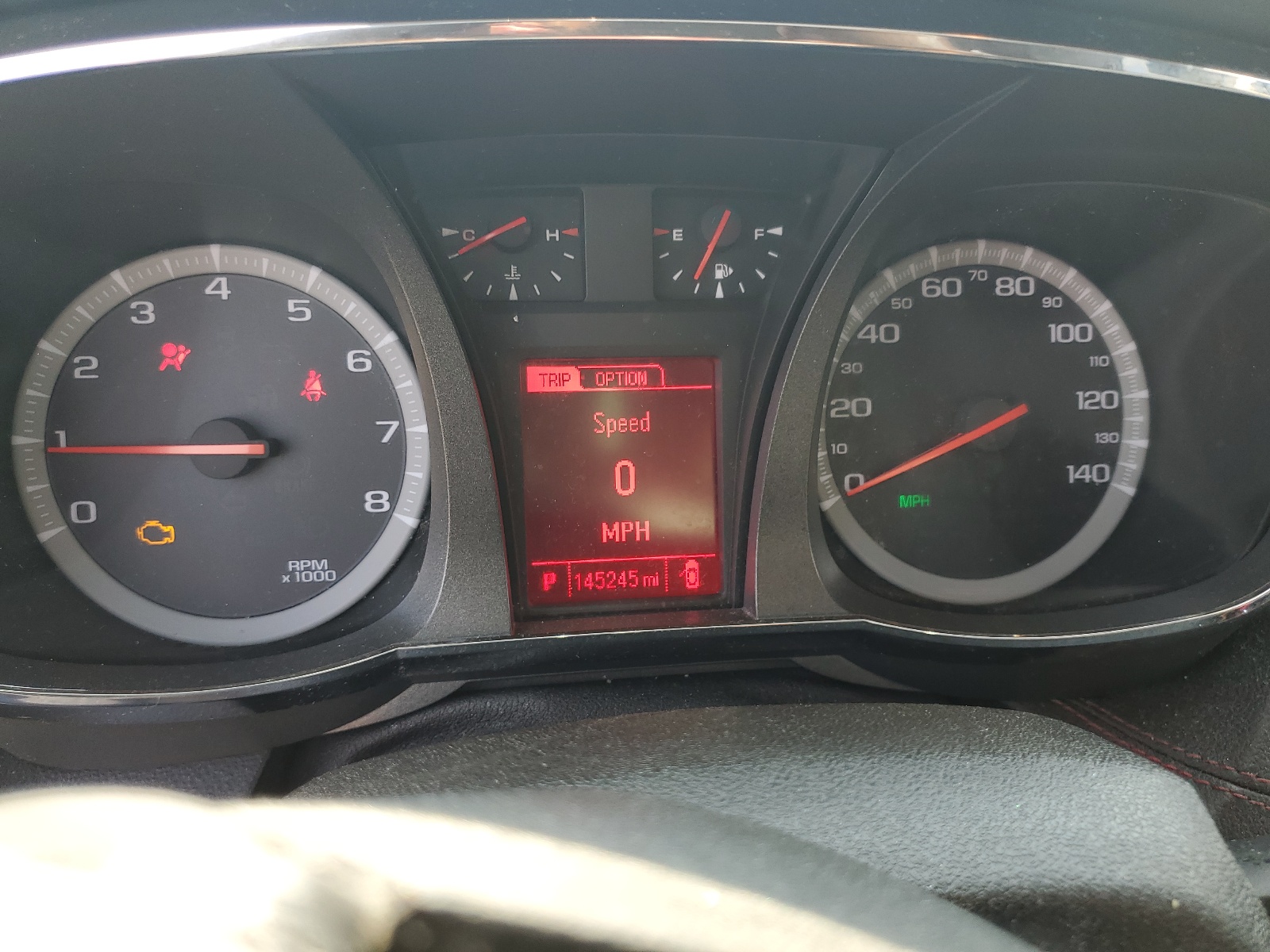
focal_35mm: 26
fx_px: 954
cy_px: 476
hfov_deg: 67.3
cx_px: 635
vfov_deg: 53.1
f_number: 1.5
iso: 50
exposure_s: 1/137
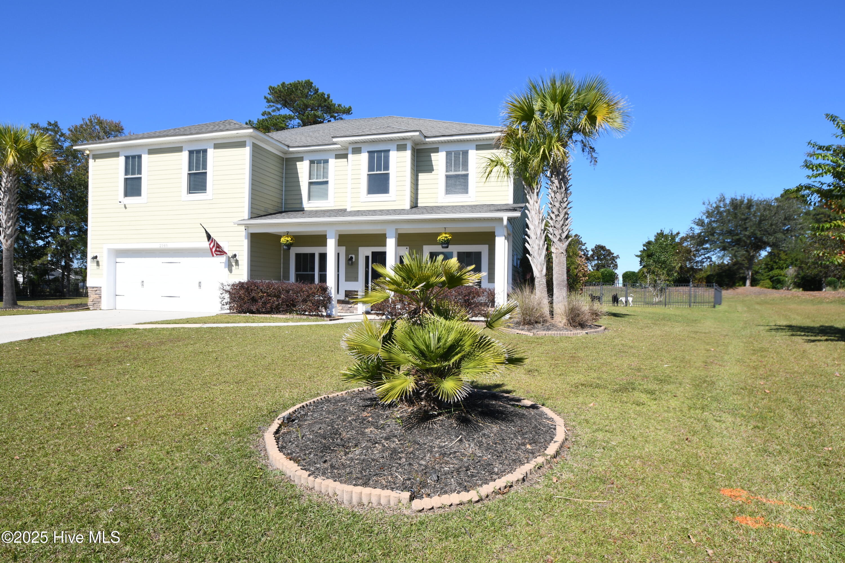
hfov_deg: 86.9
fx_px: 446
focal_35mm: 19
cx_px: 422
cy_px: 282
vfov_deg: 64.6
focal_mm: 13
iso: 125
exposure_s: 1/160
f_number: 14
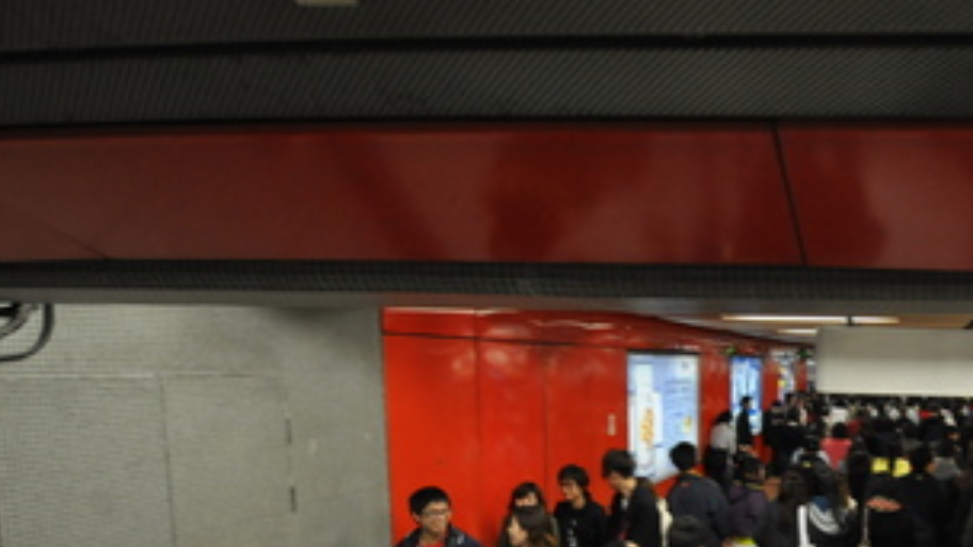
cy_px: 478
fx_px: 800
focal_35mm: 31
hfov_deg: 55.0
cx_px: 864
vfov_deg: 35.8
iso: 800
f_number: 4.5
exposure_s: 1/40
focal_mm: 10
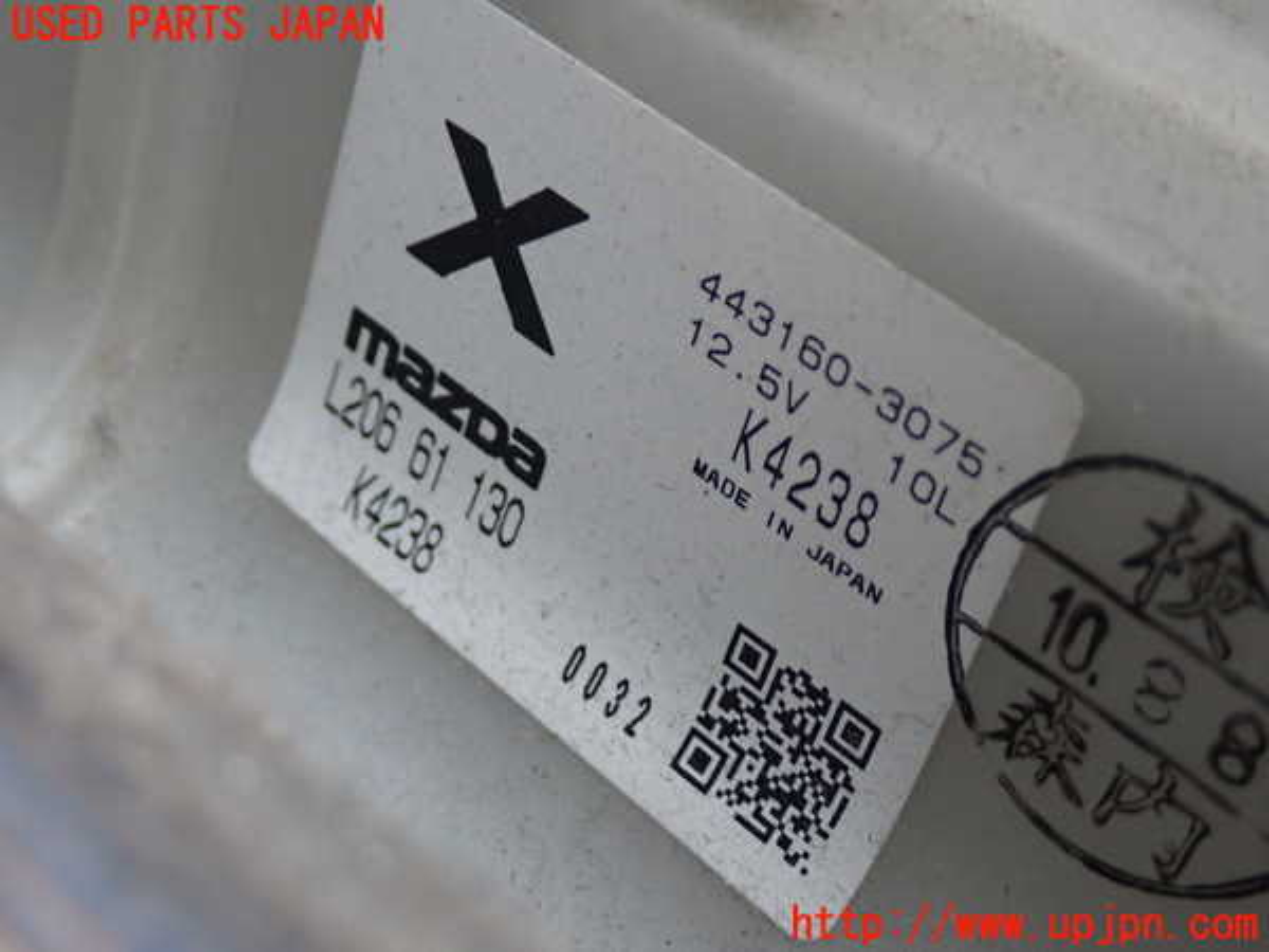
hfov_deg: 31.2
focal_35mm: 62
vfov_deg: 23.7
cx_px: 634
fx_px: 2273
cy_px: 476
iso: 400
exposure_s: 1/60
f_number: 3.6
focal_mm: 11.09
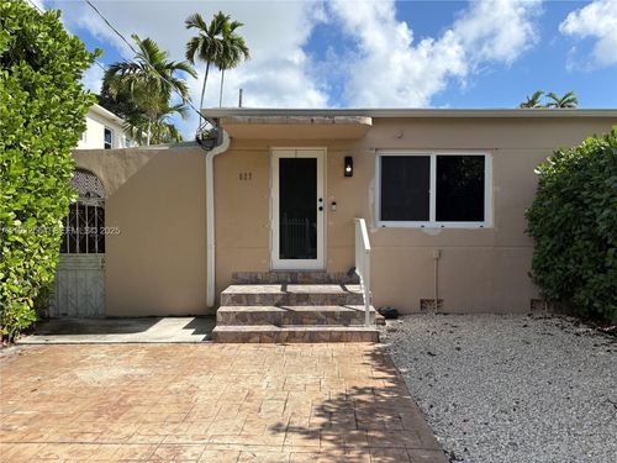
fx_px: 463
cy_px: 232
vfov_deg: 53.1
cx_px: 308
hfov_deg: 67.3
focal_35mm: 26
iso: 50
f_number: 1.6
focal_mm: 5.96
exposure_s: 1/2865
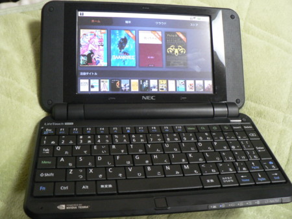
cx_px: 146
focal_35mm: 36
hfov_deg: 51.3
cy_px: 110
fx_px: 304
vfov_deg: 39.7
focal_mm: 6
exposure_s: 1/6
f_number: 2.8
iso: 200
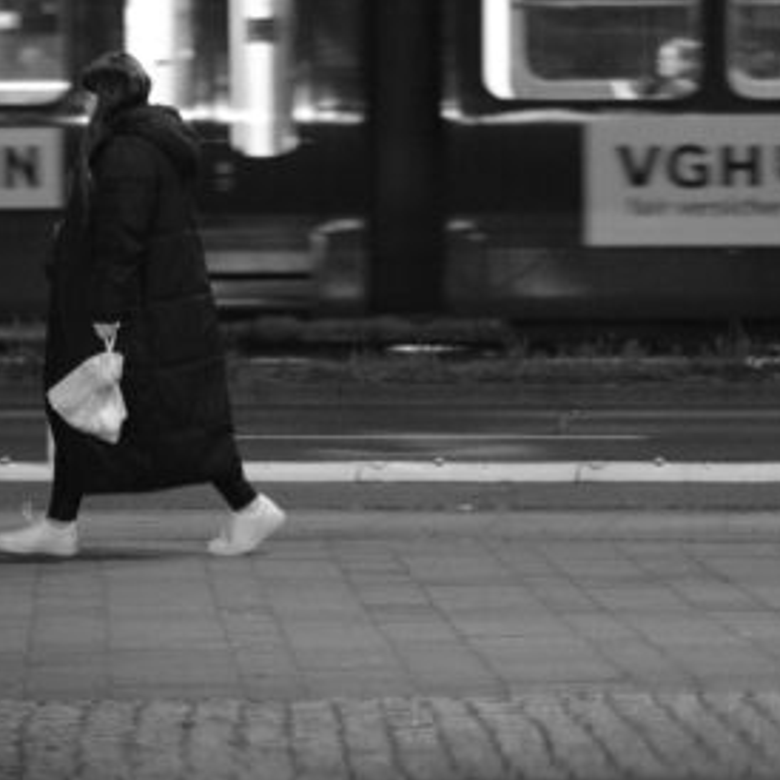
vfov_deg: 8.7
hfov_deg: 8.7
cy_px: 219
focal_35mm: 200
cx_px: 182
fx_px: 5099
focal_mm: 56
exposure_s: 1/100
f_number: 1.2
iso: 2000
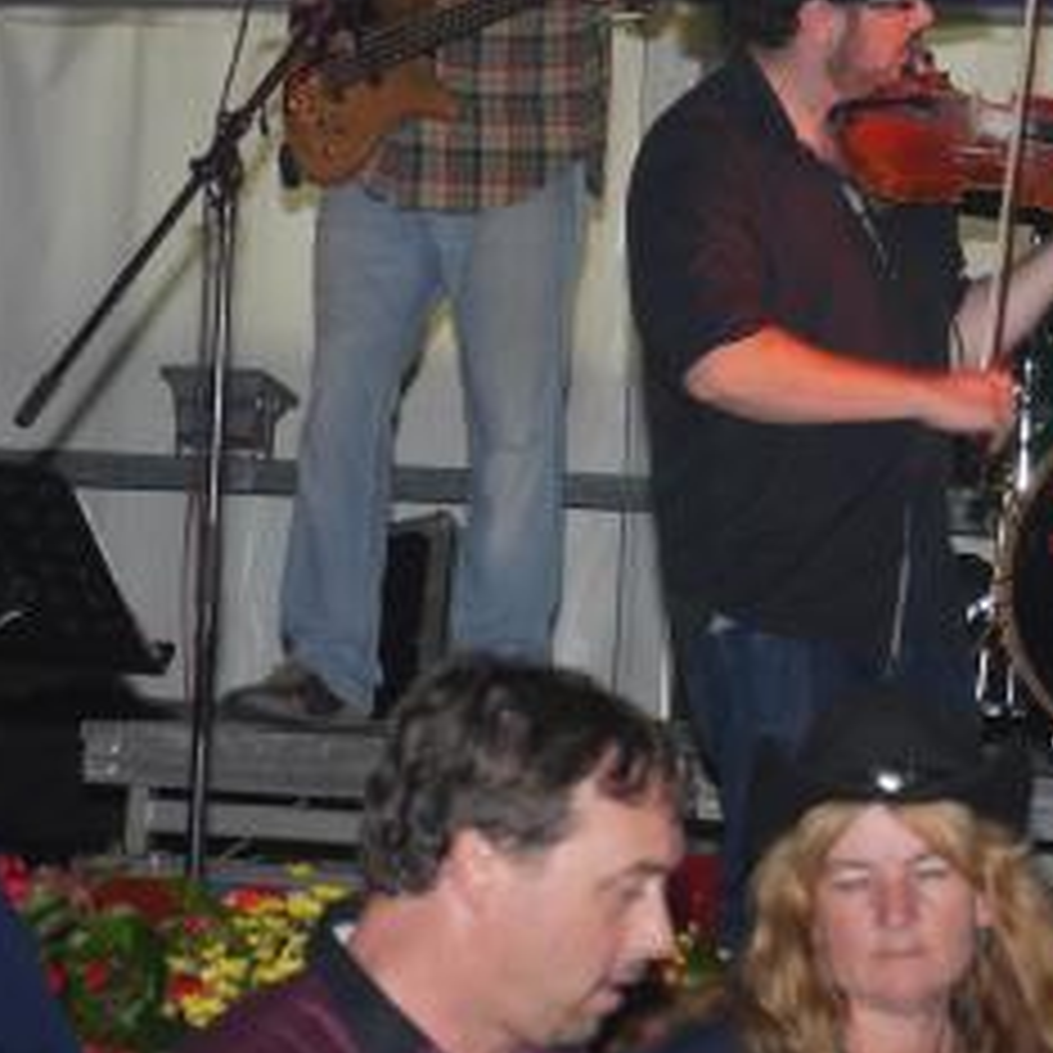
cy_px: 284
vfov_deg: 6.7
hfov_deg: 6.6
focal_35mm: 263
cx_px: 1174
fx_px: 9051
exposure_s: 1/50
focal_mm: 58
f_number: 5.6
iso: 200
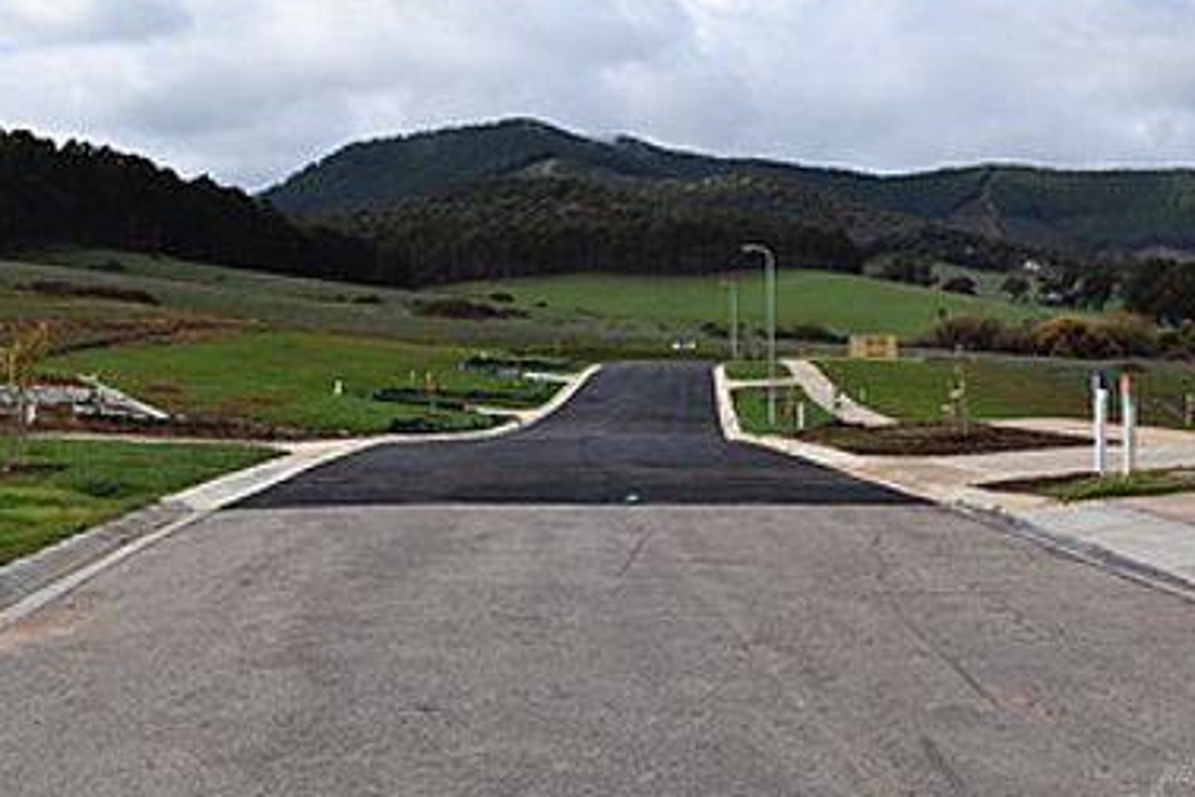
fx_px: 1547
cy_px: 359
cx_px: 661
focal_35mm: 47
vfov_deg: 28.9
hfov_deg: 42.2
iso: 100
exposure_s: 1/200
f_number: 9
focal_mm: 25
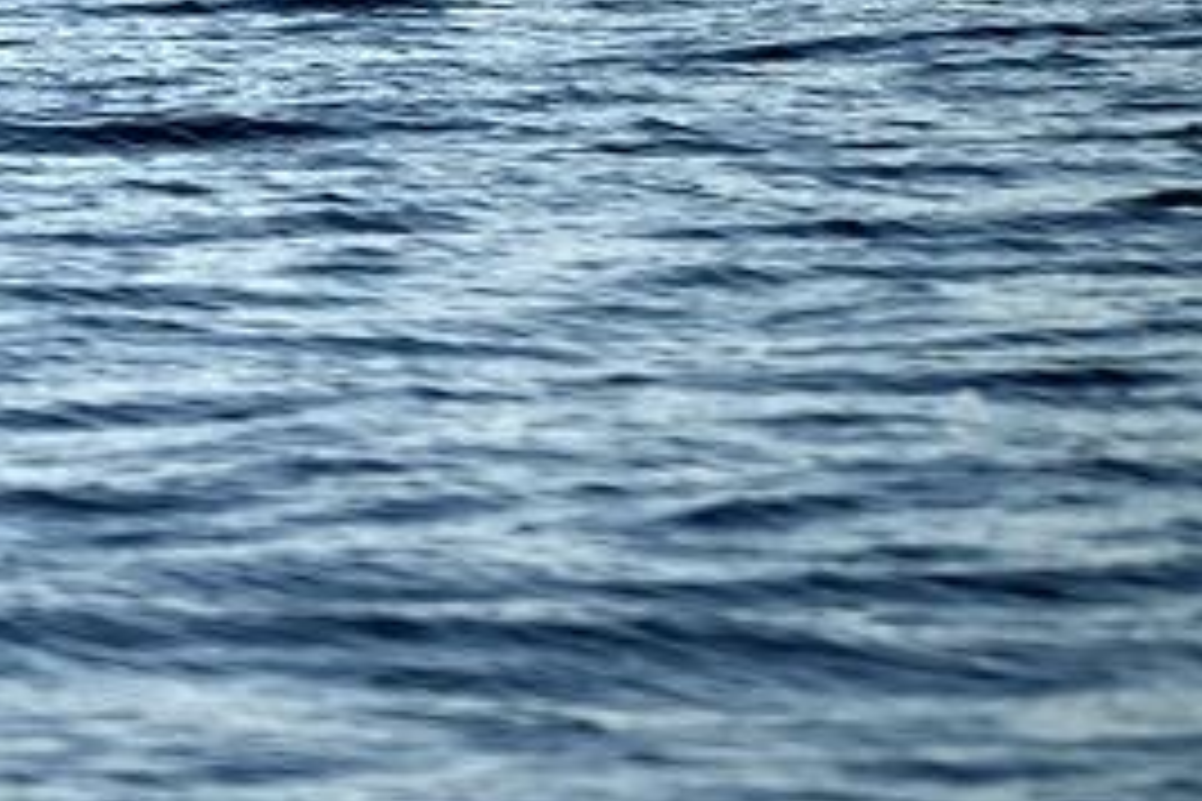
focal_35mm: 898
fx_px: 29981
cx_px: -635
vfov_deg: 1.5
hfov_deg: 2.3
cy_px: -272
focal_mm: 240
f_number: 5.6
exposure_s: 1/1250
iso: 100
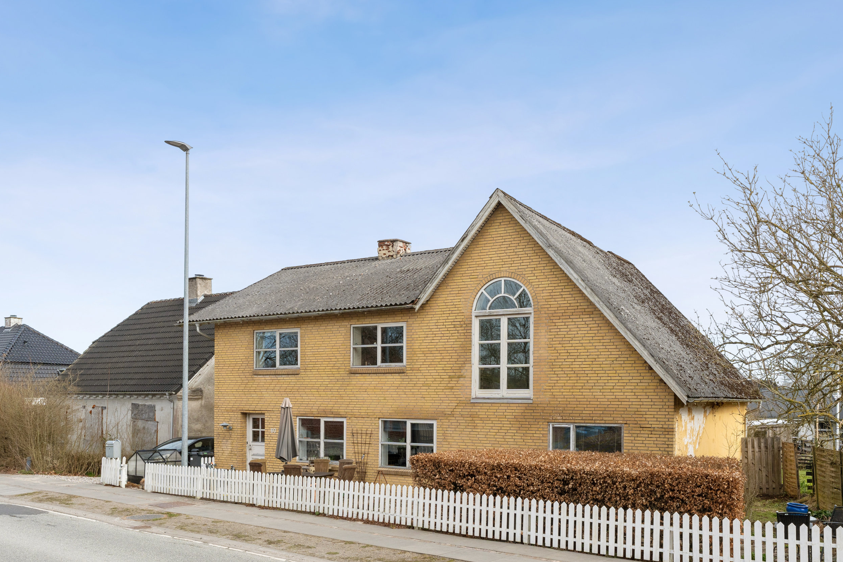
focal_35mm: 30
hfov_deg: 61.8
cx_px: 458
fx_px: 702
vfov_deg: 43.6
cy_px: 298
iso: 800
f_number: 10
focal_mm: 25
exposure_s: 1/640
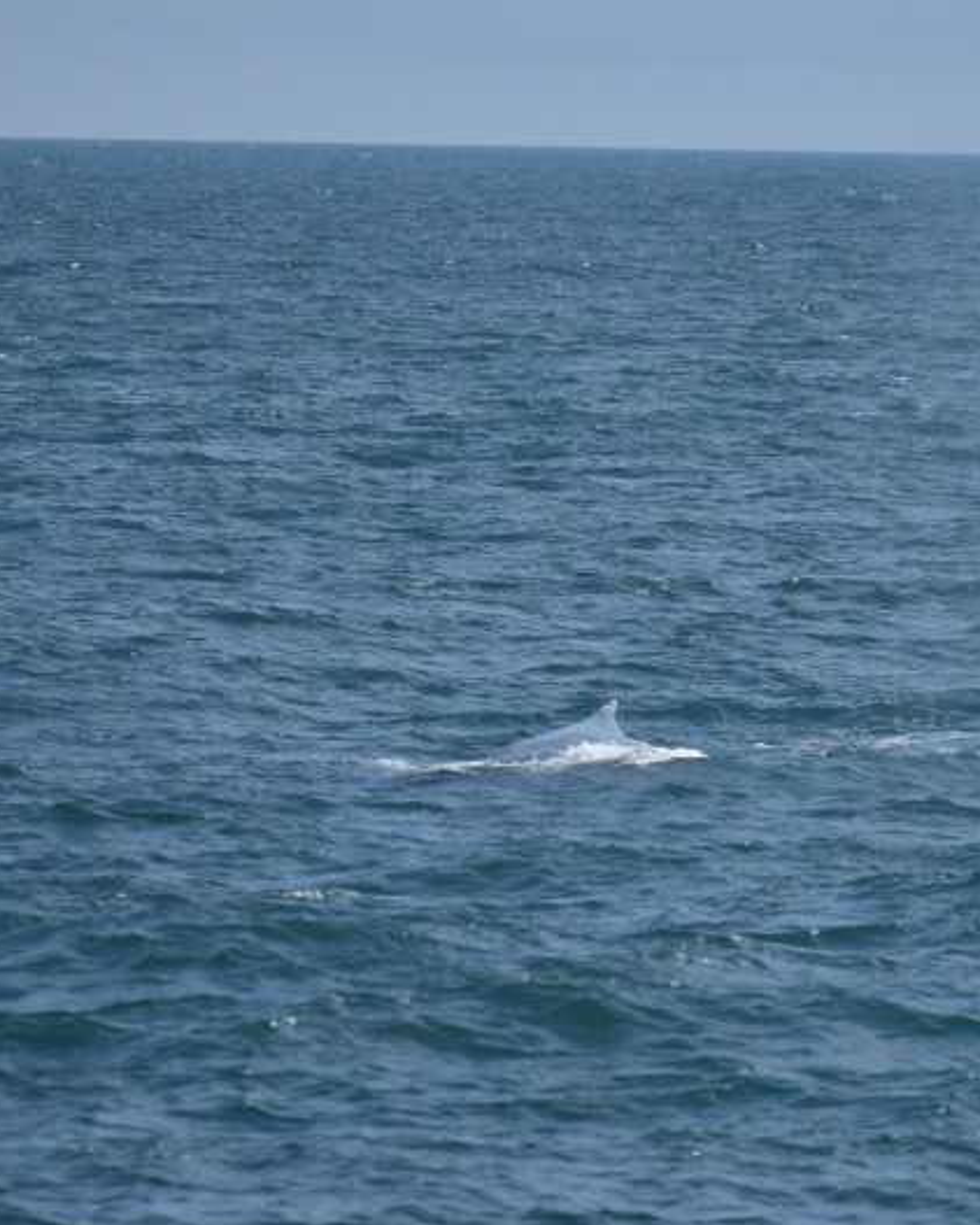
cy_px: 708
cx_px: 680
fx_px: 19390
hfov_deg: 2.9
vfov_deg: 3.6
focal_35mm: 535
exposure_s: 1/1600
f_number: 5.6
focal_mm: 185
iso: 200
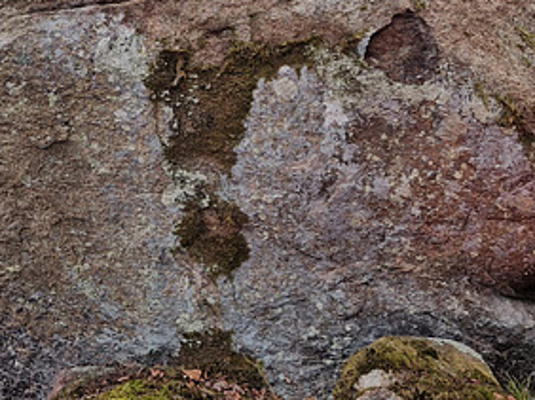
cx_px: 120
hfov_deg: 30.6
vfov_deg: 21.5
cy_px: -110
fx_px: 957
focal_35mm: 62
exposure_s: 1/648
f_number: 1.8
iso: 50
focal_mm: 5.4
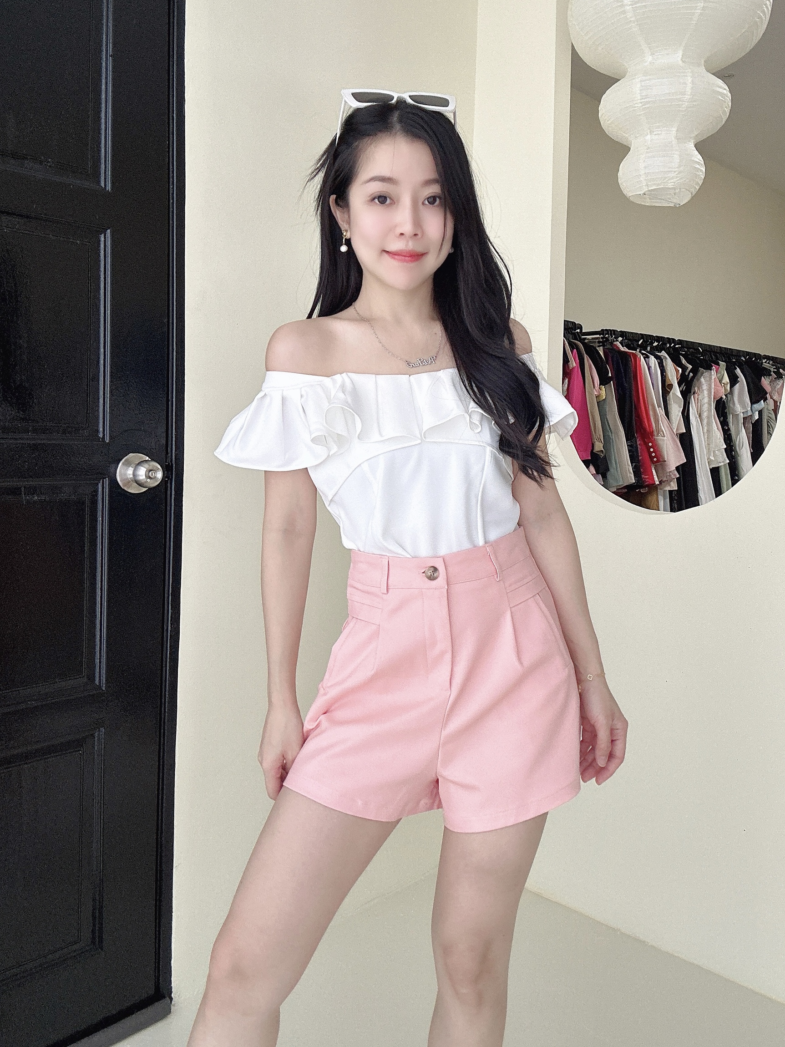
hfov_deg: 56.8
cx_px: 395
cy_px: 513
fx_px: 726
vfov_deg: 71.6
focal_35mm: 24
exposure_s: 1/64
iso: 80
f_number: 1.9
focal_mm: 2.69
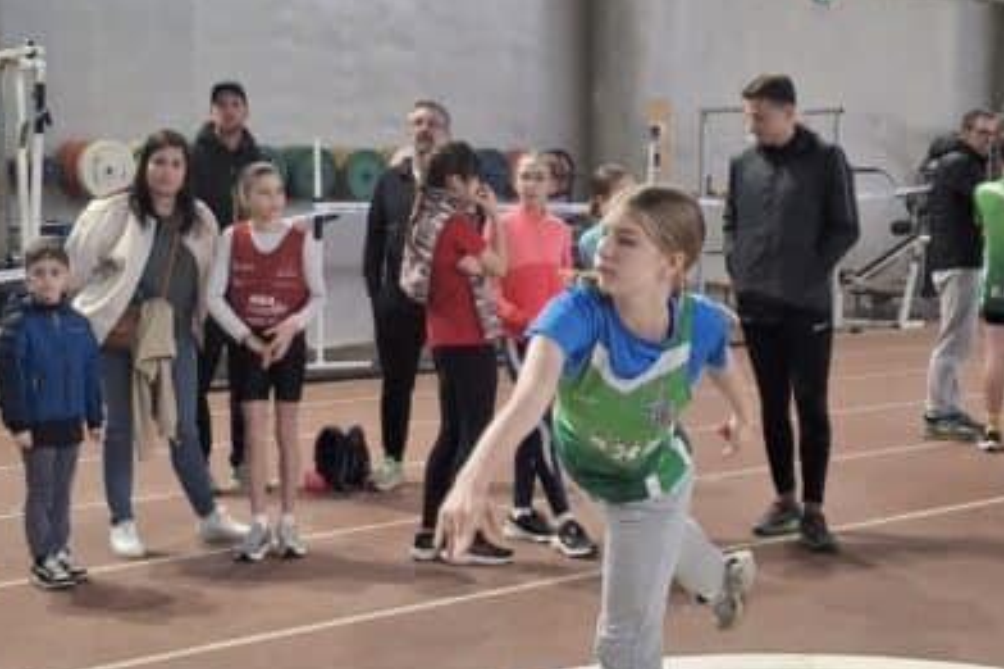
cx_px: 456
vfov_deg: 20.0
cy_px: 359
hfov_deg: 29.7
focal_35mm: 68
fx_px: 1896
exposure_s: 1/100
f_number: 1.8
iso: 64
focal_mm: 4.69
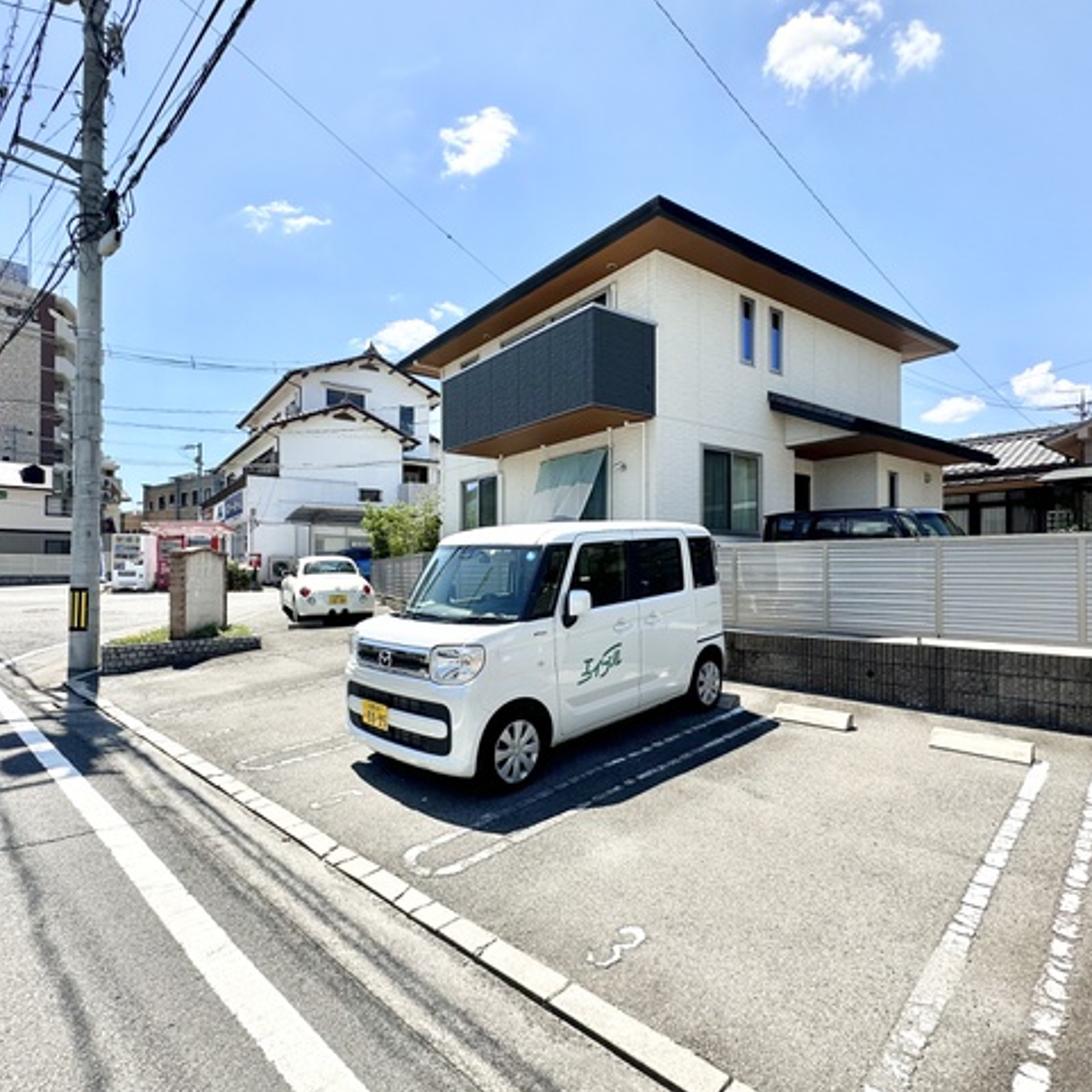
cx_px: 531
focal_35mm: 18
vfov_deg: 80.7
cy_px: 566
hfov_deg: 80.7
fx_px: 642
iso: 50
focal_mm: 2.22
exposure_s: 1/1490
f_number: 2.2
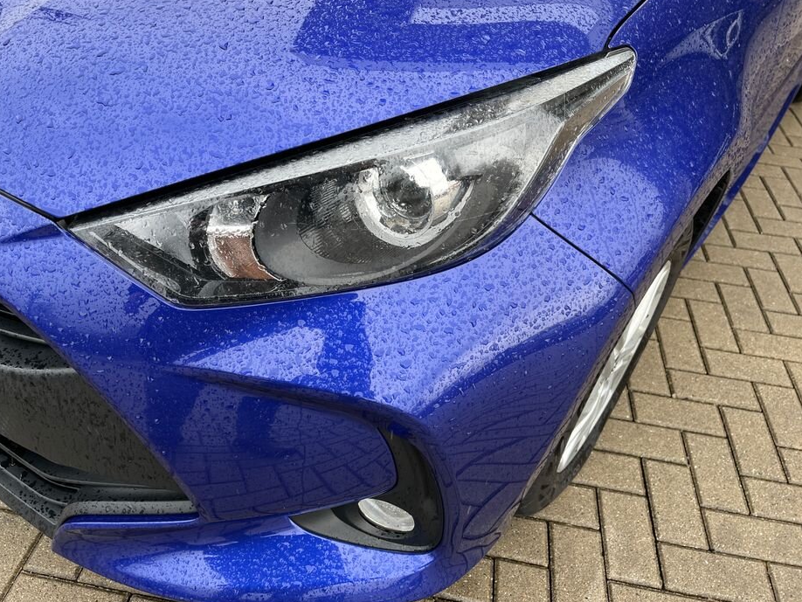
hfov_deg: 61.5
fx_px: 672
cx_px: 358
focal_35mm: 29
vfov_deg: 48.2
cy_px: 313
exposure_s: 1/288
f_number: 1.6
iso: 40
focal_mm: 5.1
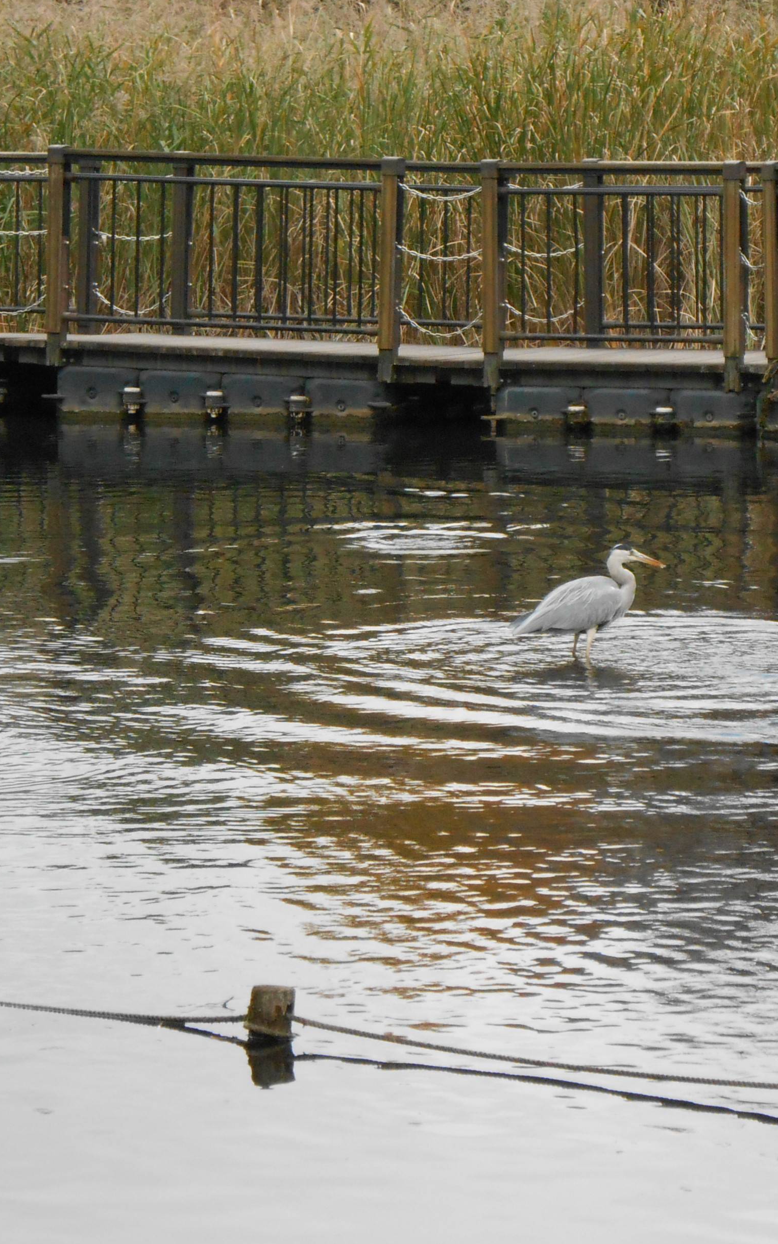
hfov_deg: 8.8
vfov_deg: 14.0
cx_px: 541
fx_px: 5054
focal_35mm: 149
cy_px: 621
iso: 400
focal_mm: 18.7
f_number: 5
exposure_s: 1/400
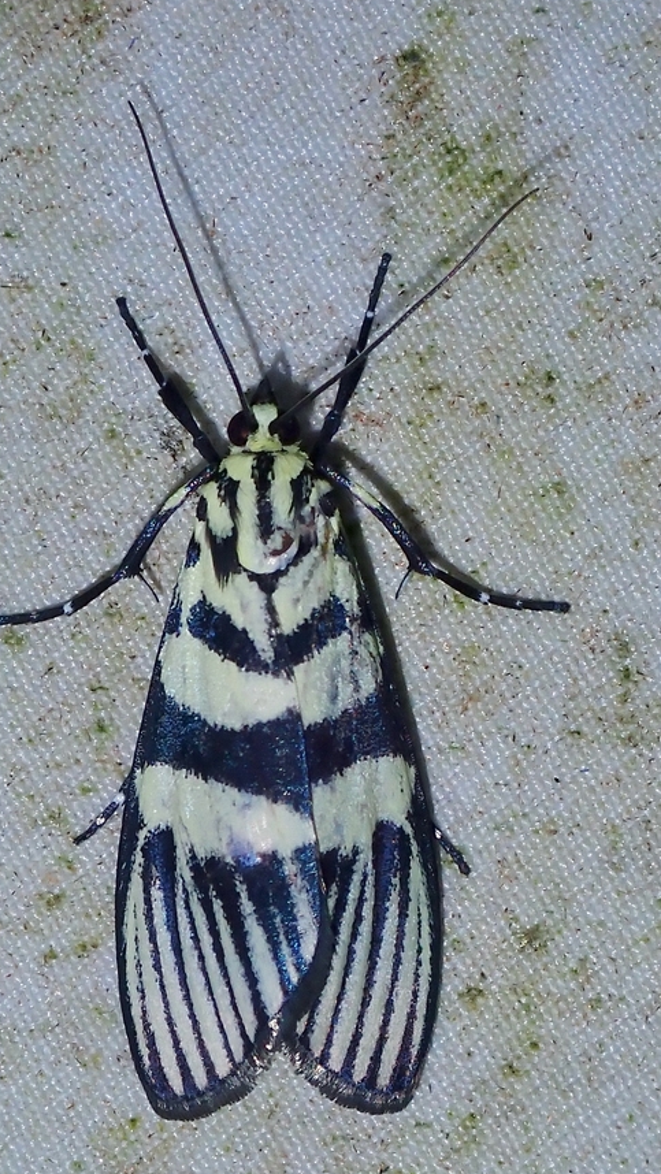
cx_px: 274
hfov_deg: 11.0
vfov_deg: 19.5
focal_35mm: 110
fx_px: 3425
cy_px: 588
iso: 160
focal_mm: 18
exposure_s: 1/400
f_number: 6.3
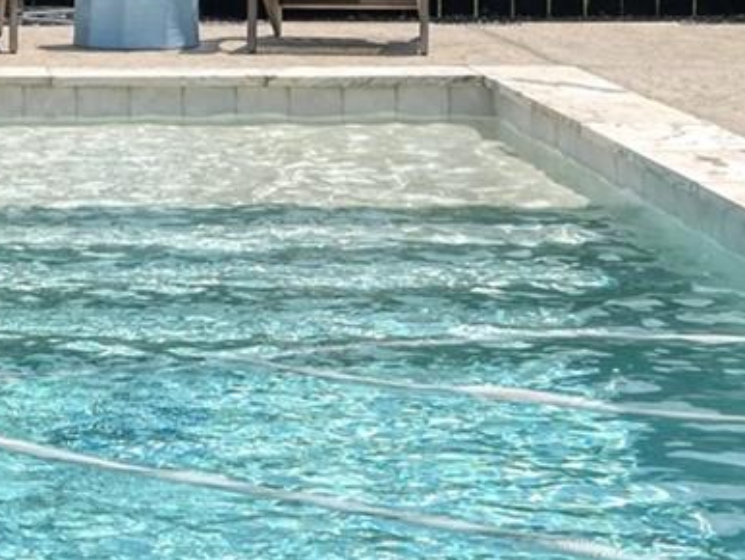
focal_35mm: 153
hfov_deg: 12.6
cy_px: -213
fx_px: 3295
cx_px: -179
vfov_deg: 9.5
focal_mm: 30
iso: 640
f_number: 9
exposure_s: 1/8000
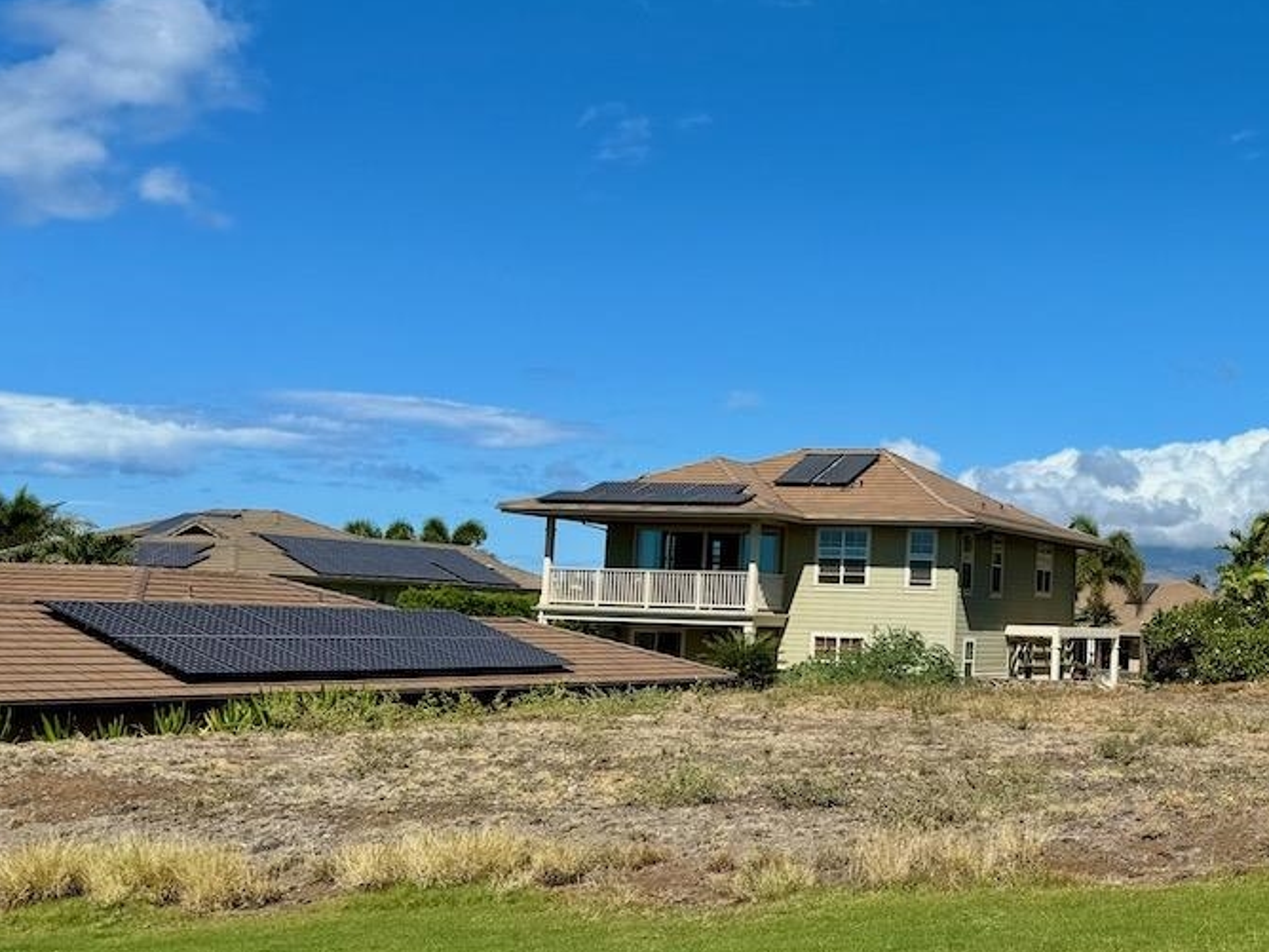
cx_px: 1123
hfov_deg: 38.6
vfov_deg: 31.5
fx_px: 1686
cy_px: 509
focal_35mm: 46
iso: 80
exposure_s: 1/6410
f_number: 1.78
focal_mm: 6.76
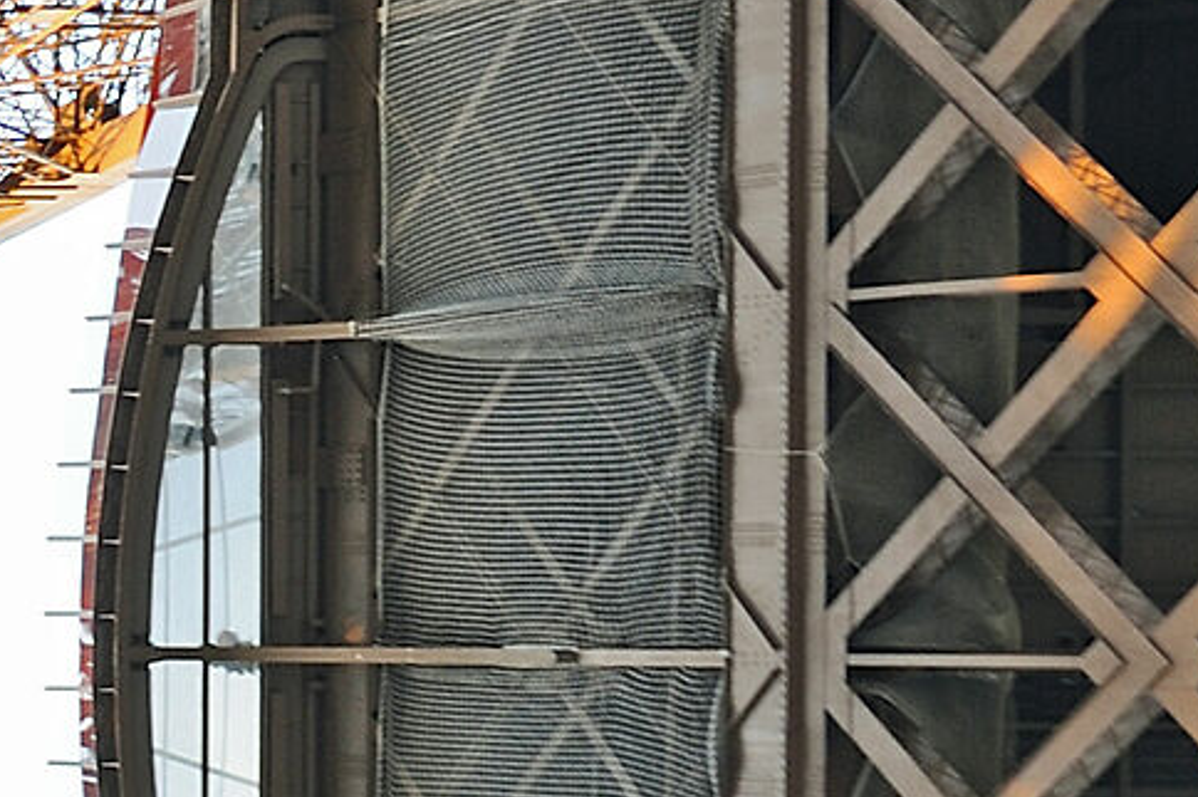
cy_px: 635
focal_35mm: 134
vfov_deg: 10.2
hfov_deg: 13.4
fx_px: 4456
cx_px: -1084
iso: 200
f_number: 3.5
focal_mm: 27
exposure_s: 1/15
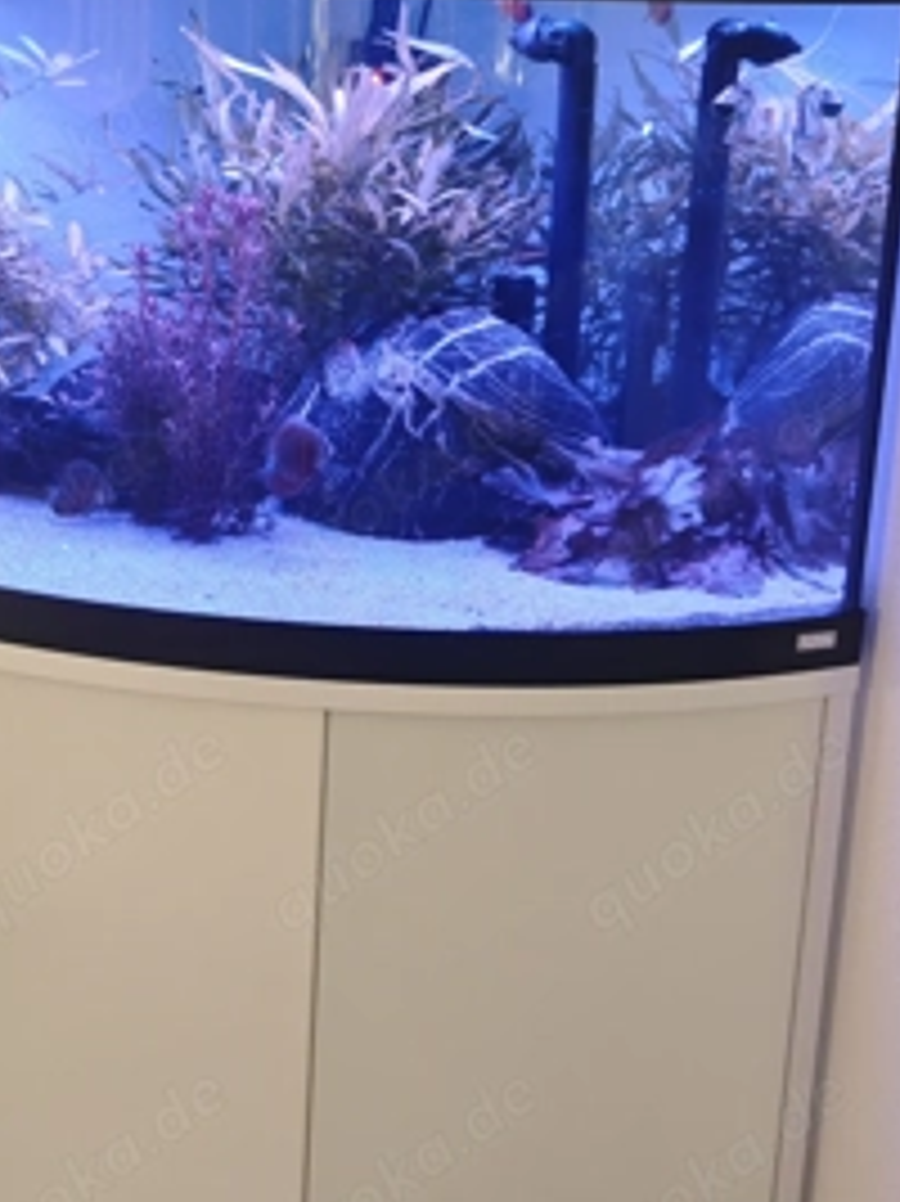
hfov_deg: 21.2
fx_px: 2394
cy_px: 554
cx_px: 256
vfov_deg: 28.2
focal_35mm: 69
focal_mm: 8.72
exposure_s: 1/33.8
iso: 1250
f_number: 1.63
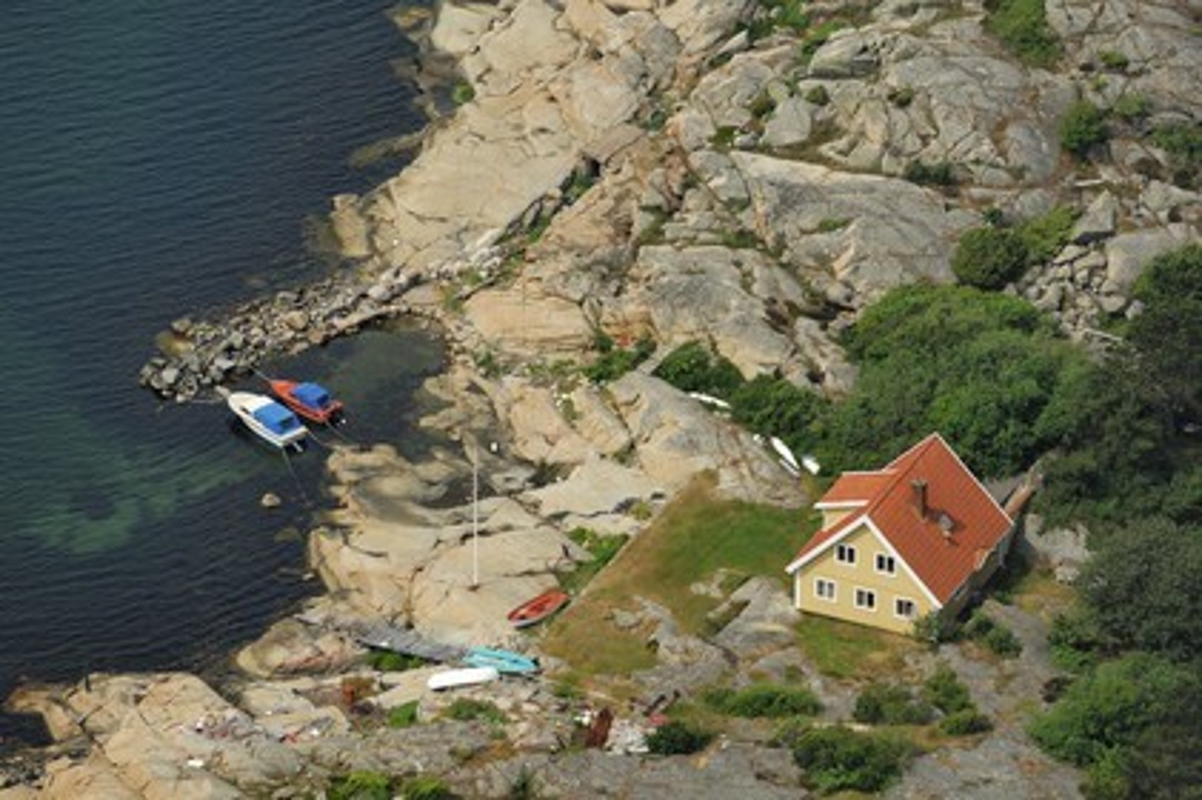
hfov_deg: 7.9
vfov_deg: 5.2
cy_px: 400
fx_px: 8757
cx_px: 601
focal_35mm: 262
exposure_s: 1/4000
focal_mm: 175
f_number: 3.5
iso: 160
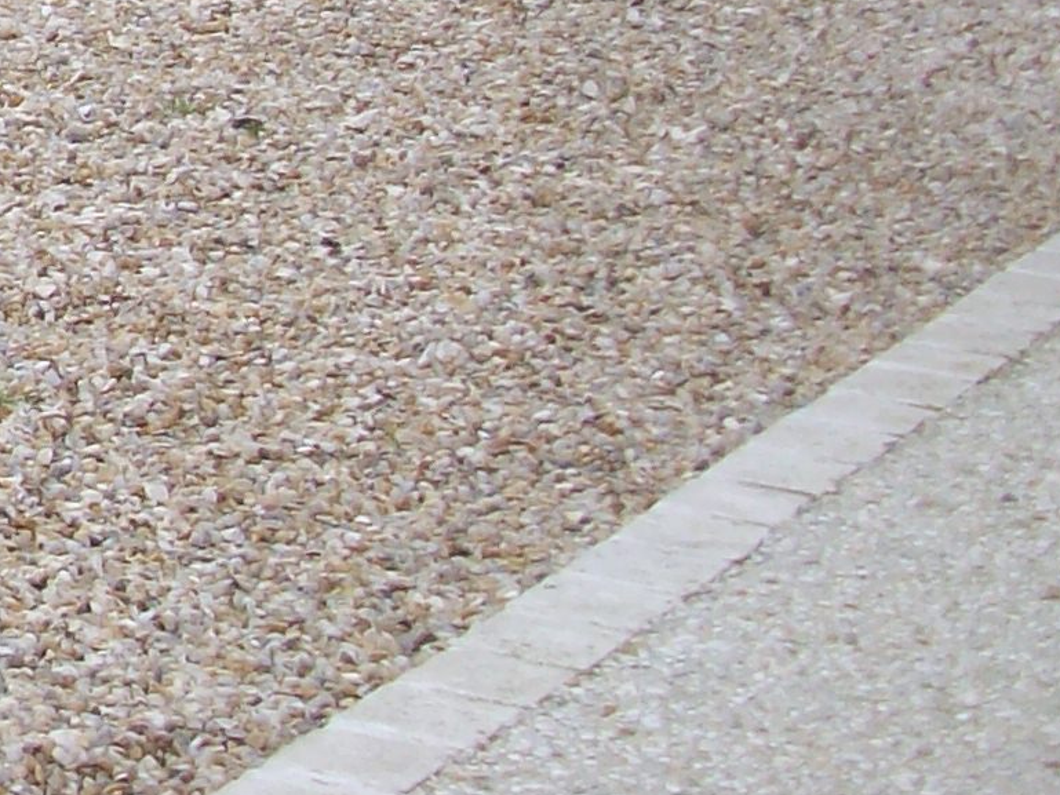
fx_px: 4441
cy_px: -766
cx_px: -1117
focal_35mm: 145
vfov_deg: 9.6
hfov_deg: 12.0
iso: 64
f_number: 2.8
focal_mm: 5.7
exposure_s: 1/406
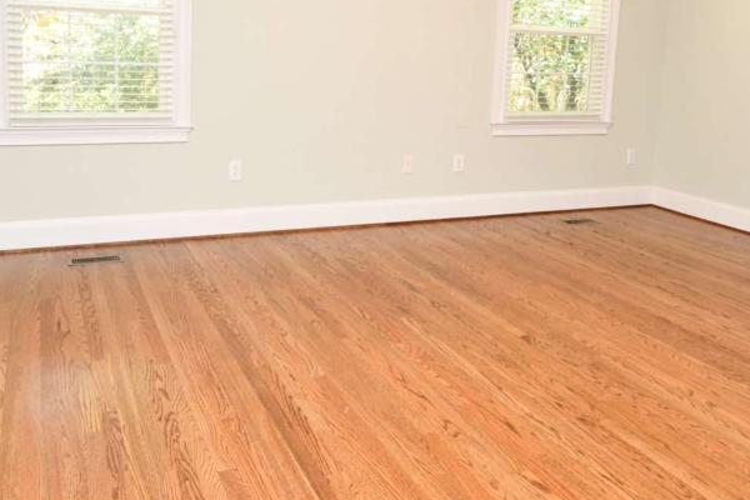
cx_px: 369
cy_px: 132
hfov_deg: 61.9
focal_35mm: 30
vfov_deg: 42.4
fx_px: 625
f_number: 4
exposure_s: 1/60
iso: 720
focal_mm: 10
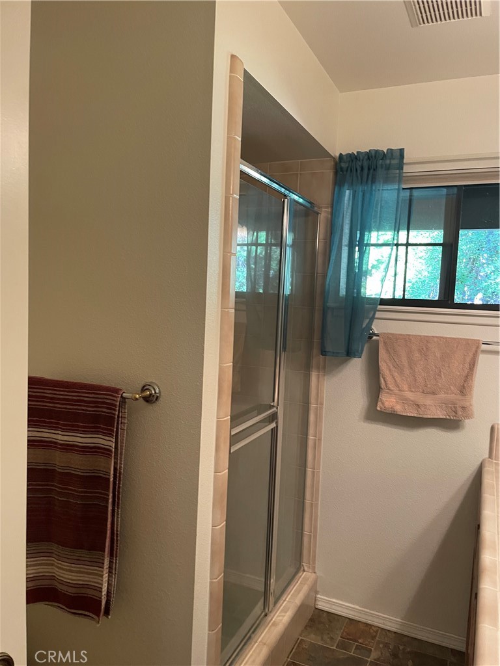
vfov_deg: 67.3
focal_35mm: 26
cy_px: 333
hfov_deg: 53.1
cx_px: 250
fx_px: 501
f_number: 1.6
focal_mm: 4.2
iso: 250
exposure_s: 1/60
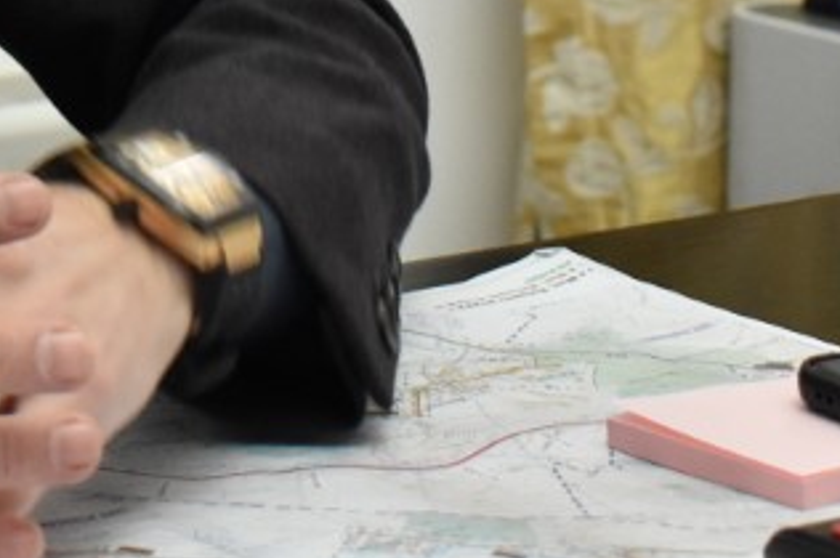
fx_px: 3702
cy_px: -433
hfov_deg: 12.6
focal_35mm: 159
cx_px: -242
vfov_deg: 8.3
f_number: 5
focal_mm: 29
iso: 1600
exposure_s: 1/100
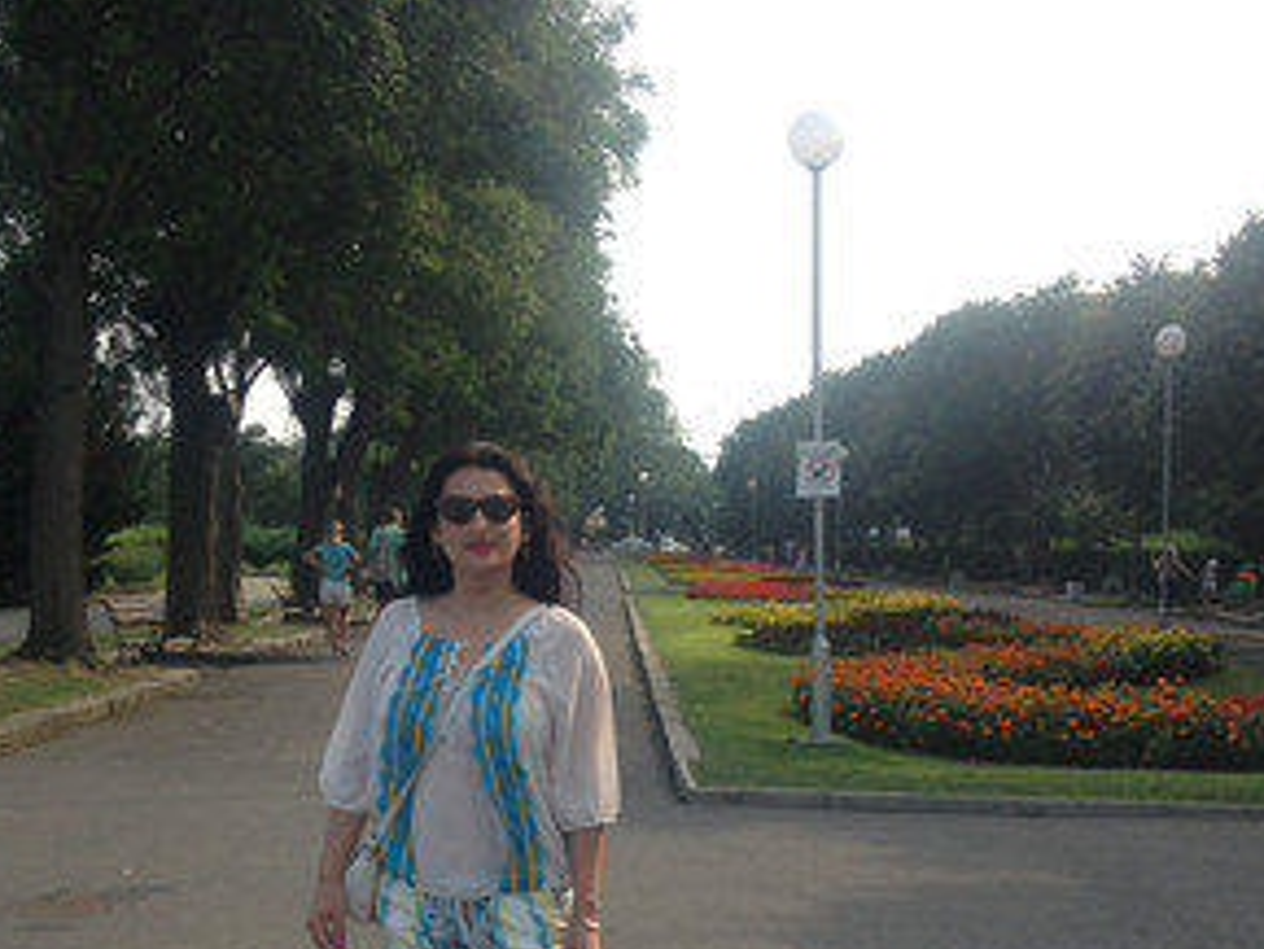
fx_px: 2082
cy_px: 781
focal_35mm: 57
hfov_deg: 33.7
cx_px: 722
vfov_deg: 25.2
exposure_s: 1/763
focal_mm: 4.12
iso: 50
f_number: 2.4
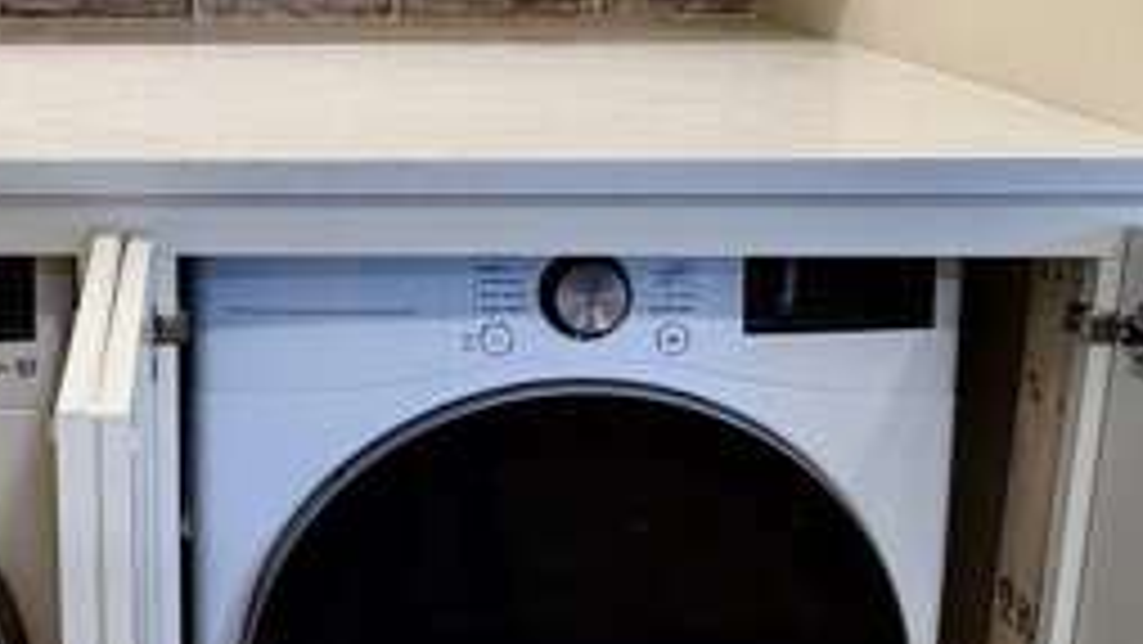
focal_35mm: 41
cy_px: 135
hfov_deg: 45.8
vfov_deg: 28.5
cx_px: 169
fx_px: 1243
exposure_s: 1/120
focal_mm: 2.22
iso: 125
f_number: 2.2
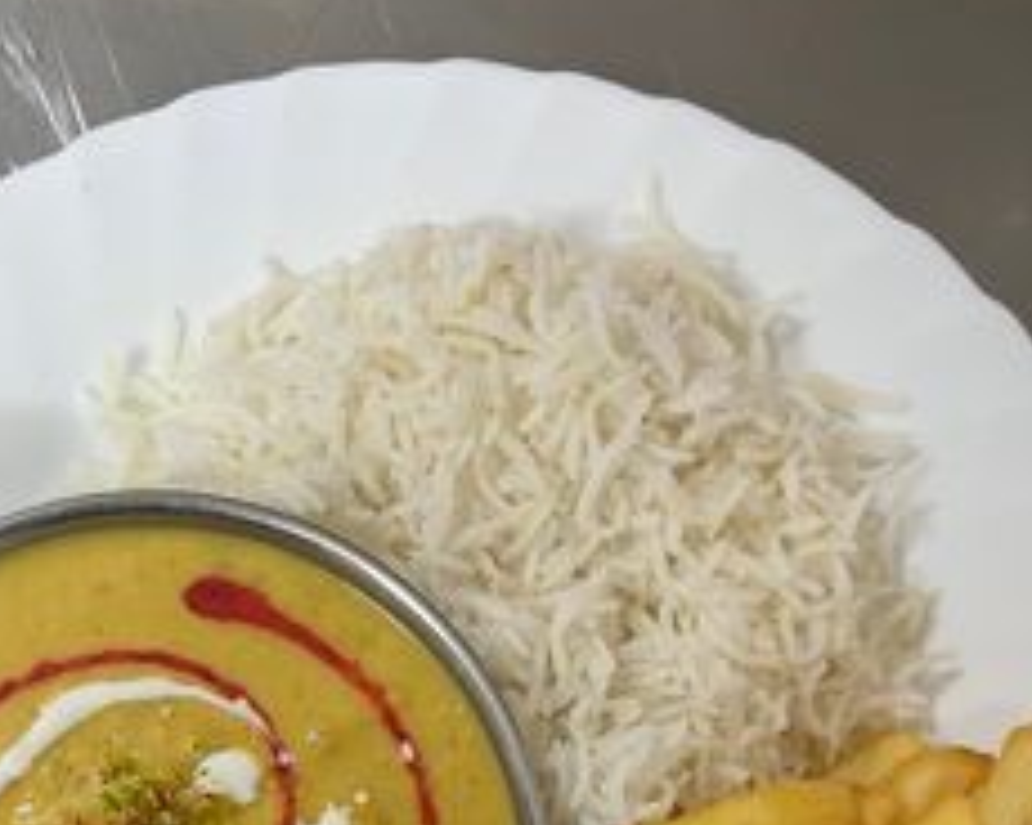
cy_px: 897
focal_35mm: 47
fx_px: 1436
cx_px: 390
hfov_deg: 39.3
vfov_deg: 29.1
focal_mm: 5.1
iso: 160
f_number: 1.6
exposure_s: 1/50
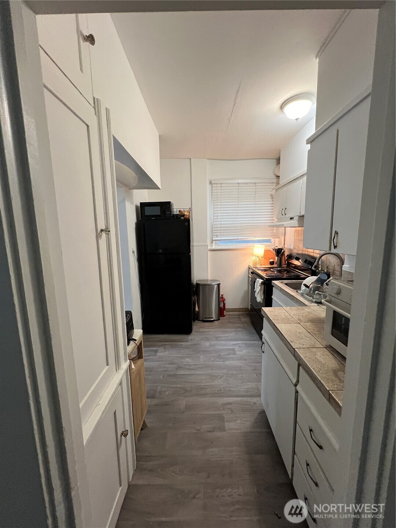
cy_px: 264
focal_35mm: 13
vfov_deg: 106.2
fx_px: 198
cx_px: 198
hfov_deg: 89.9
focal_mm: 1.57
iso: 320
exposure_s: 1/60
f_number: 1.8
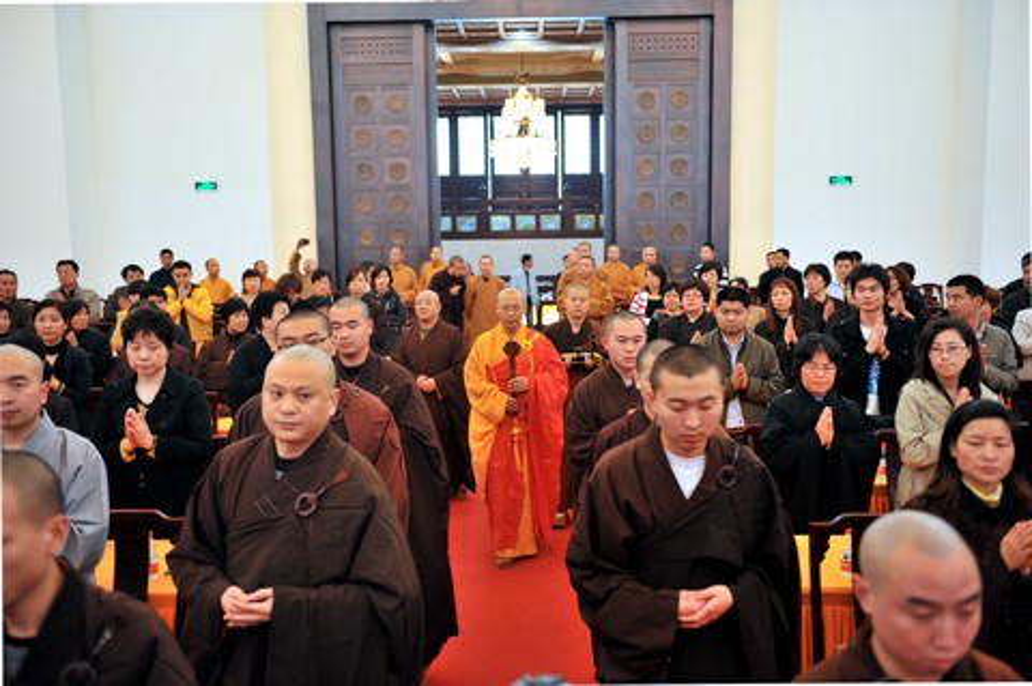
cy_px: 343
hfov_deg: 54.5
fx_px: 1002
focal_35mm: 35
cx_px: 516
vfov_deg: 37.8
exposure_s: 1/90
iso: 1000
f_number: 2.8
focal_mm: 35
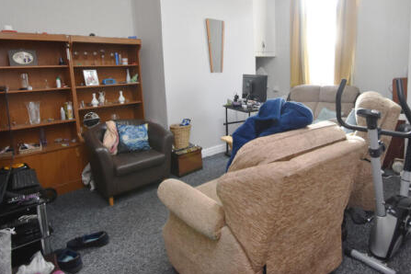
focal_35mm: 22
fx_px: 251
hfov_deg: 78.0
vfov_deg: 56.3
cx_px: 238
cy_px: 97
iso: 1000
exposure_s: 1/125
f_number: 3.5
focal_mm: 10
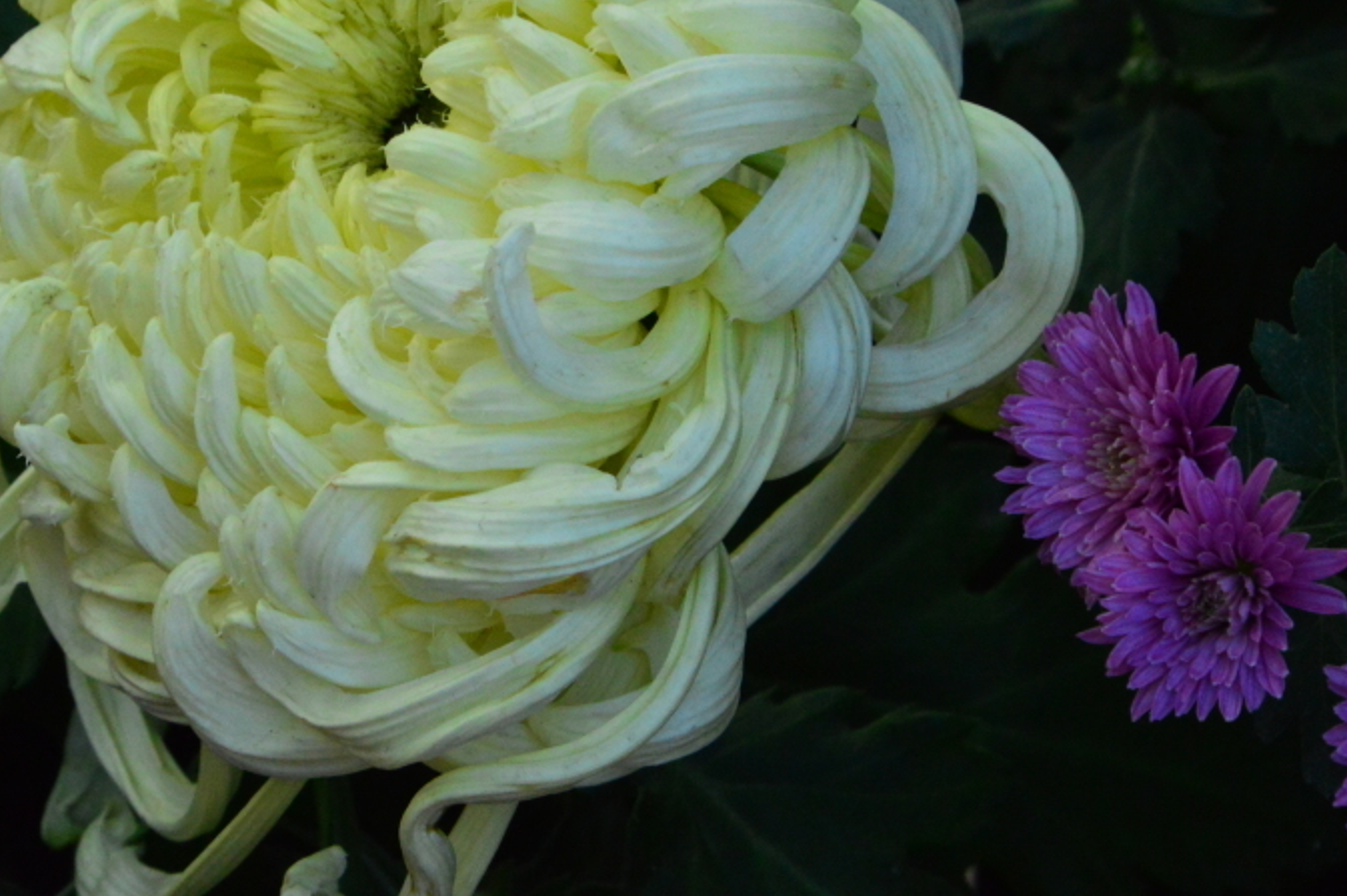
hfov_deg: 5.6
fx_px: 13650
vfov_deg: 3.8
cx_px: 394
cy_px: 287
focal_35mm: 365
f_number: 18
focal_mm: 160
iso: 2800
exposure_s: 1/250
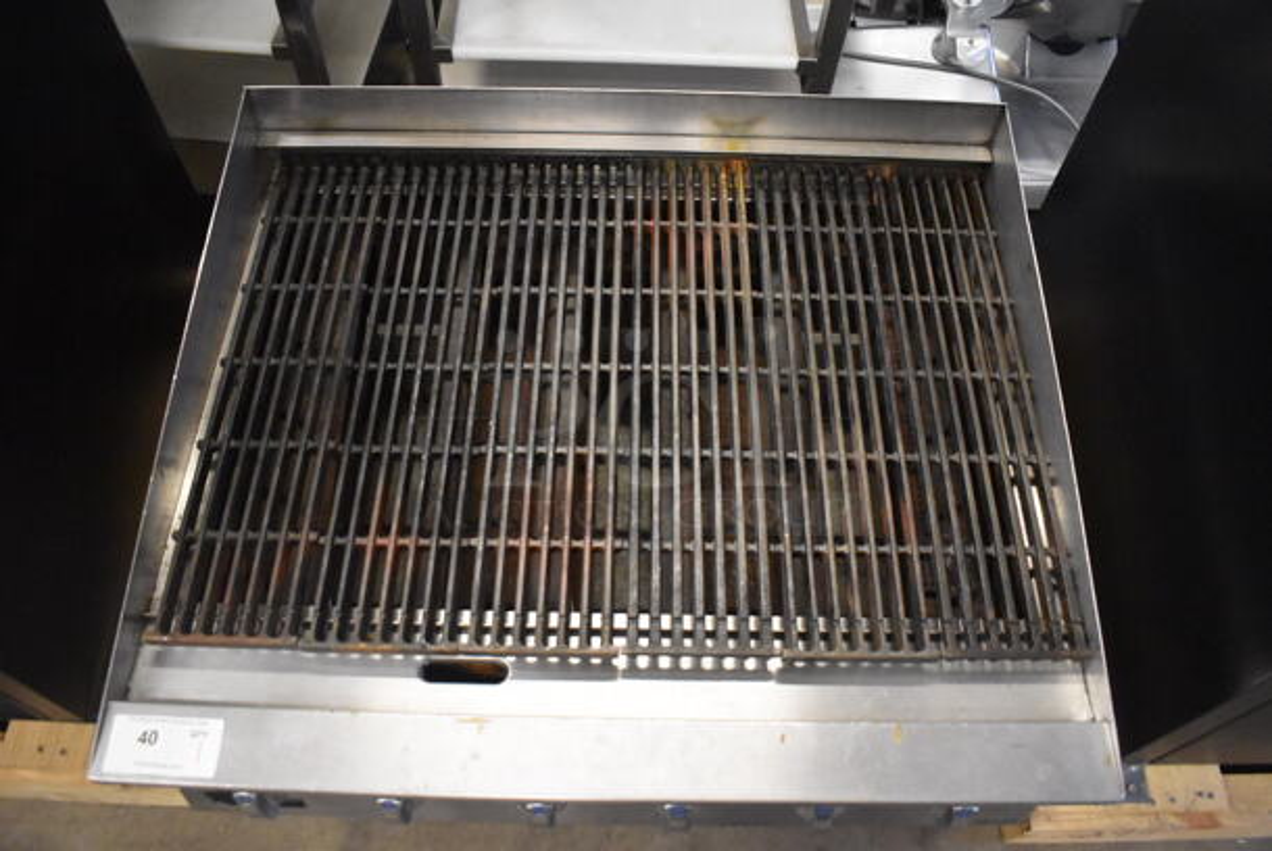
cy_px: 426
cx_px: 636
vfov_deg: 48.0
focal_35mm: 27
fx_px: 955
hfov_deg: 67.3
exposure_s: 1/125
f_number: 3.5
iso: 7200
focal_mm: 18
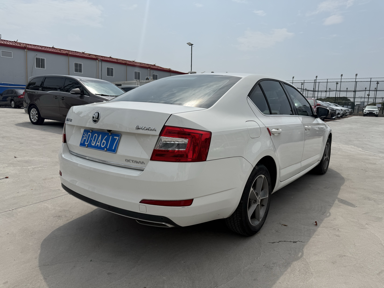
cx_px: 192
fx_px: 266
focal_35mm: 24
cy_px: 144
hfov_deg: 71.6
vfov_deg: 56.8
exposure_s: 1/11905
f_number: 1.78
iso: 80
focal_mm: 6.76
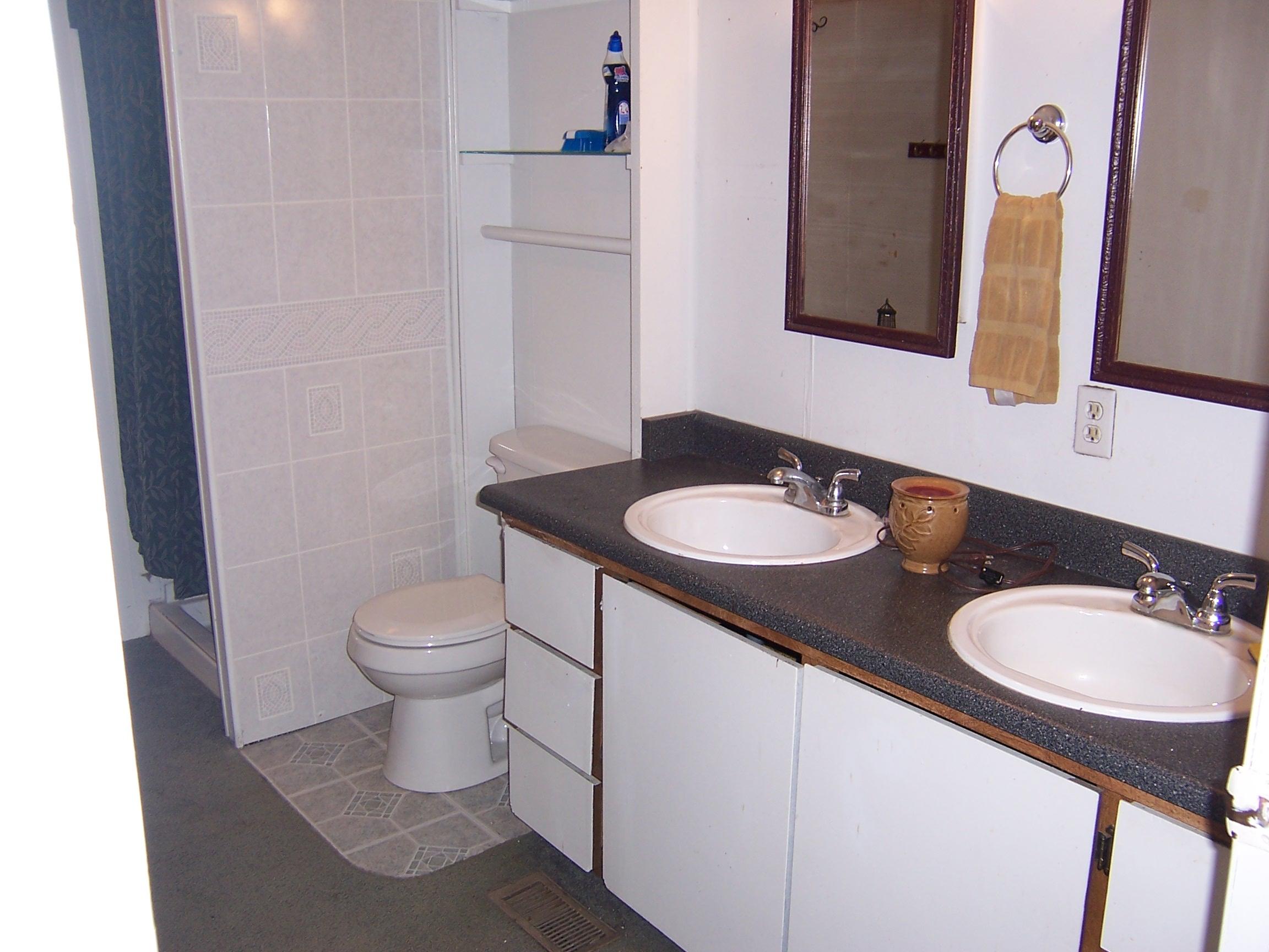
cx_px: 634
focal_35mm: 33
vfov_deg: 42.9
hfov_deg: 55.4
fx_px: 1210
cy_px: 476
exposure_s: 1/60
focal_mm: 5.5
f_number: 2.8
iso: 80
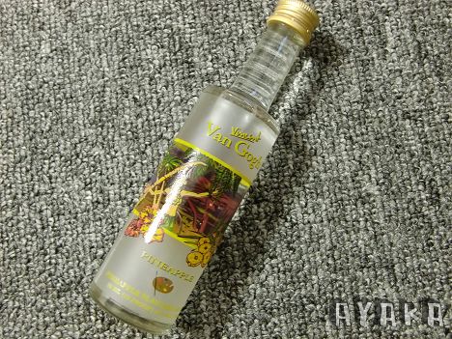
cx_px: 226
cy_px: 170
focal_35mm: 39
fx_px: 509
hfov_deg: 47.9
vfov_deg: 36.8
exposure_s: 1/13
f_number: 3
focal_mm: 6.9
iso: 400
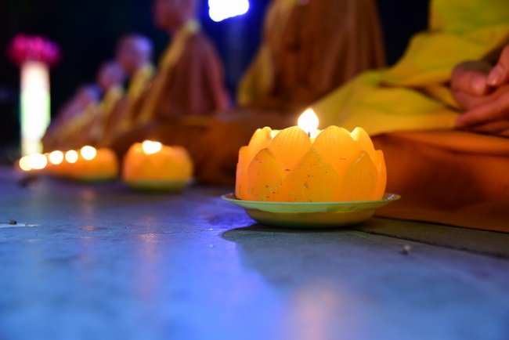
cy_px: 170
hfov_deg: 50.7
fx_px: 537
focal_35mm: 38
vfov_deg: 35.1
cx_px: 254
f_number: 4
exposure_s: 1/20
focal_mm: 38
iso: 1250
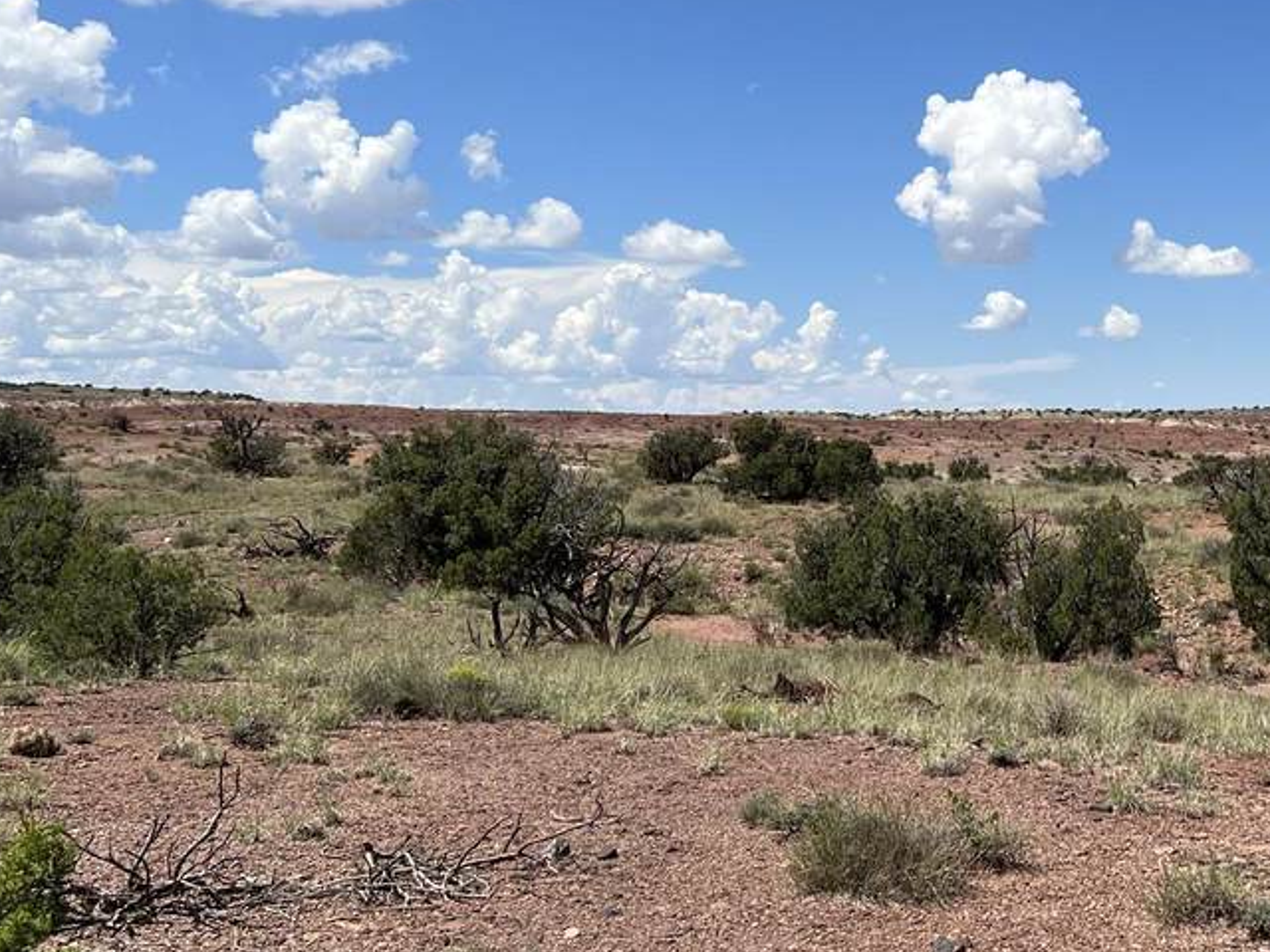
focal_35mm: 52
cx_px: 1143
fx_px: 1908
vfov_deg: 27.9
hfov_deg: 34.7
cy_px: 357
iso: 50
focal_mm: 5.7
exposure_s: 1/5882
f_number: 1.5
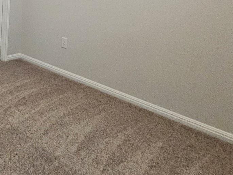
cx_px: -6
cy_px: -11
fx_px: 262
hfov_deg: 41.0
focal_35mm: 39
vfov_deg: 32.9
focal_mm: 2.2
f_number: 2.2
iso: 320
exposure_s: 1/60
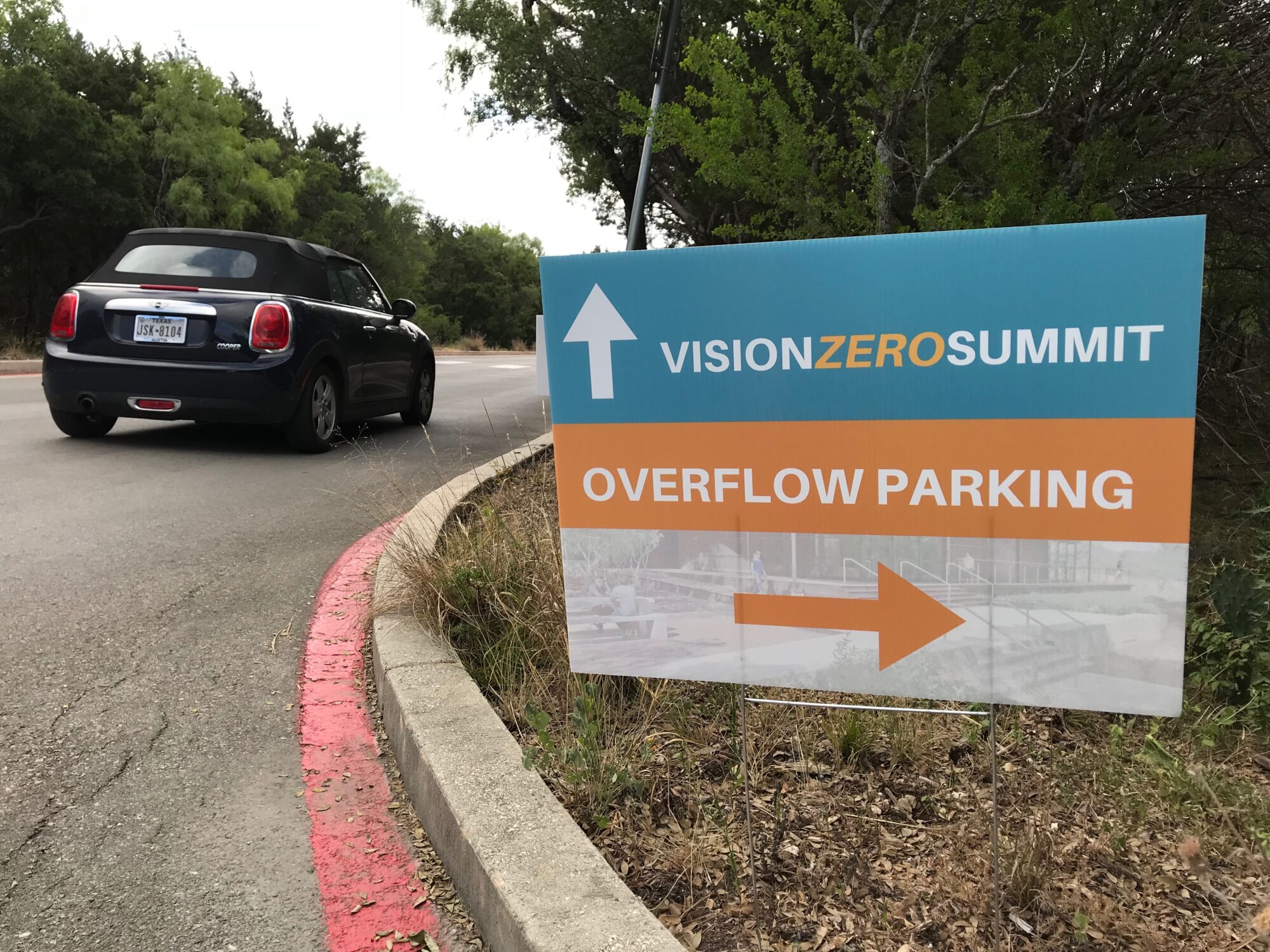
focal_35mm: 28
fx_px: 1027
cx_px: 635
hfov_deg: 63.4
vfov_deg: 49.7
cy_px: 476
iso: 20
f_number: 1.8
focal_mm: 3.99
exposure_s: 1/694
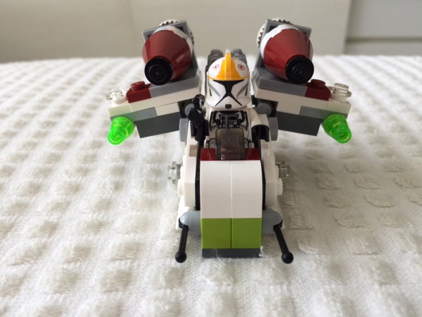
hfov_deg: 60.0
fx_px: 366
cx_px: 214
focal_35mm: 30
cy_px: 157
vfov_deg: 46.8
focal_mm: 4.15
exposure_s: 1/30
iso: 32
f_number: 2.2
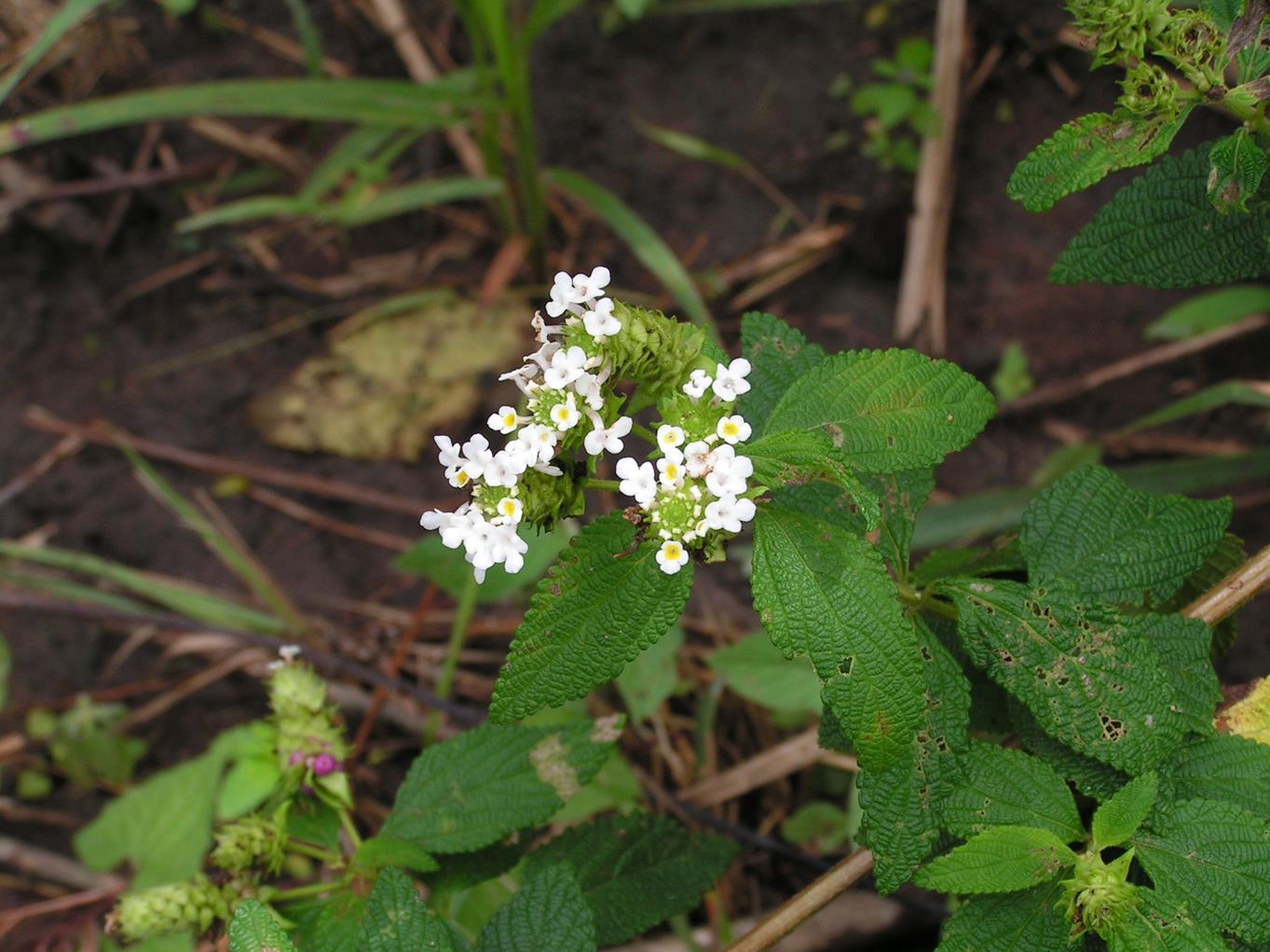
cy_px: 476
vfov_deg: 19.4
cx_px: 635
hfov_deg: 25.7
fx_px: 2788
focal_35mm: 76
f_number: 4.5
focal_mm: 12.7
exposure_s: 1/160
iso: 50
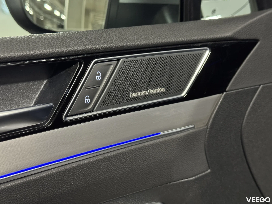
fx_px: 377
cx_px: 136
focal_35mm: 48
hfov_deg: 39.7
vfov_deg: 30.3
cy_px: 102
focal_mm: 6.76
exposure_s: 1/30
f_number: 1.78
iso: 640
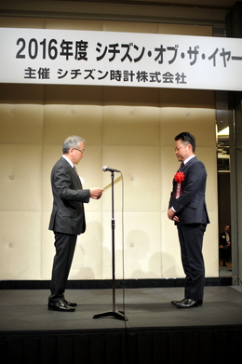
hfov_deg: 29.8
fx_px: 455
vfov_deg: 43.6
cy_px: 182
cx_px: 121
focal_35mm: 45
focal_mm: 30
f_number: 1.4
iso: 200
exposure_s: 1/250
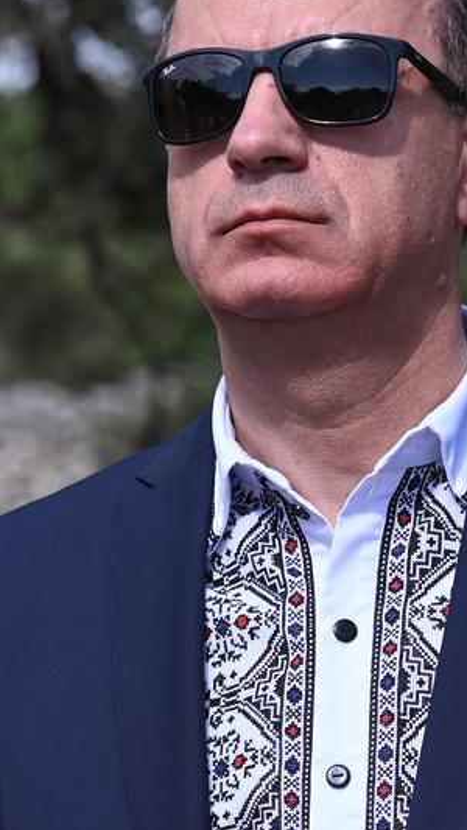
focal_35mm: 220
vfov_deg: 9.8
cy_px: 648
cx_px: -226
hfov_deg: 5.5
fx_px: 4841
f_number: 5
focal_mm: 70
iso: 110
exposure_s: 1/1000
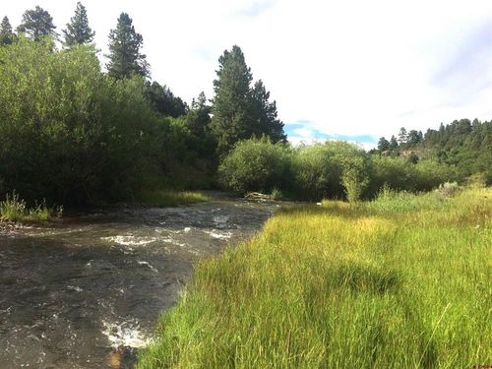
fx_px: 412
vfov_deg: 48.2
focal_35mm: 29
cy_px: 184
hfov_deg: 61.7
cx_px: 246
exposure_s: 1/2053
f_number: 2.2
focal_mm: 4.15
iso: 32
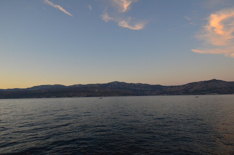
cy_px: 78
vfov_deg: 55.9
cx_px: 117
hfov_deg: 77.4
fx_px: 146
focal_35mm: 22
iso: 2000
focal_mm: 15
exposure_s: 1/800
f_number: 5.6
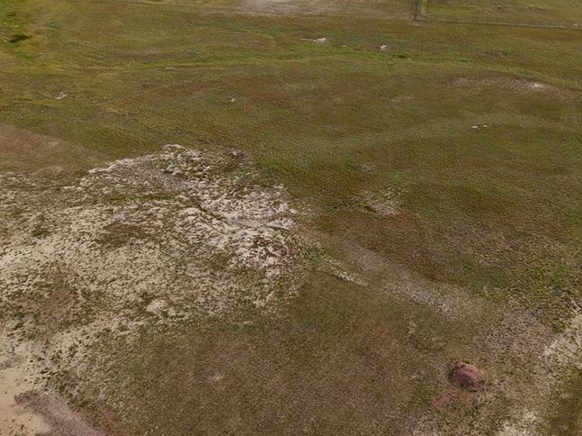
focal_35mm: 38
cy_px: 133
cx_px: 331
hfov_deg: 48.9
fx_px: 638
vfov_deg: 37.1
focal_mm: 8.67
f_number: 1.8
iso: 100
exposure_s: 1/60
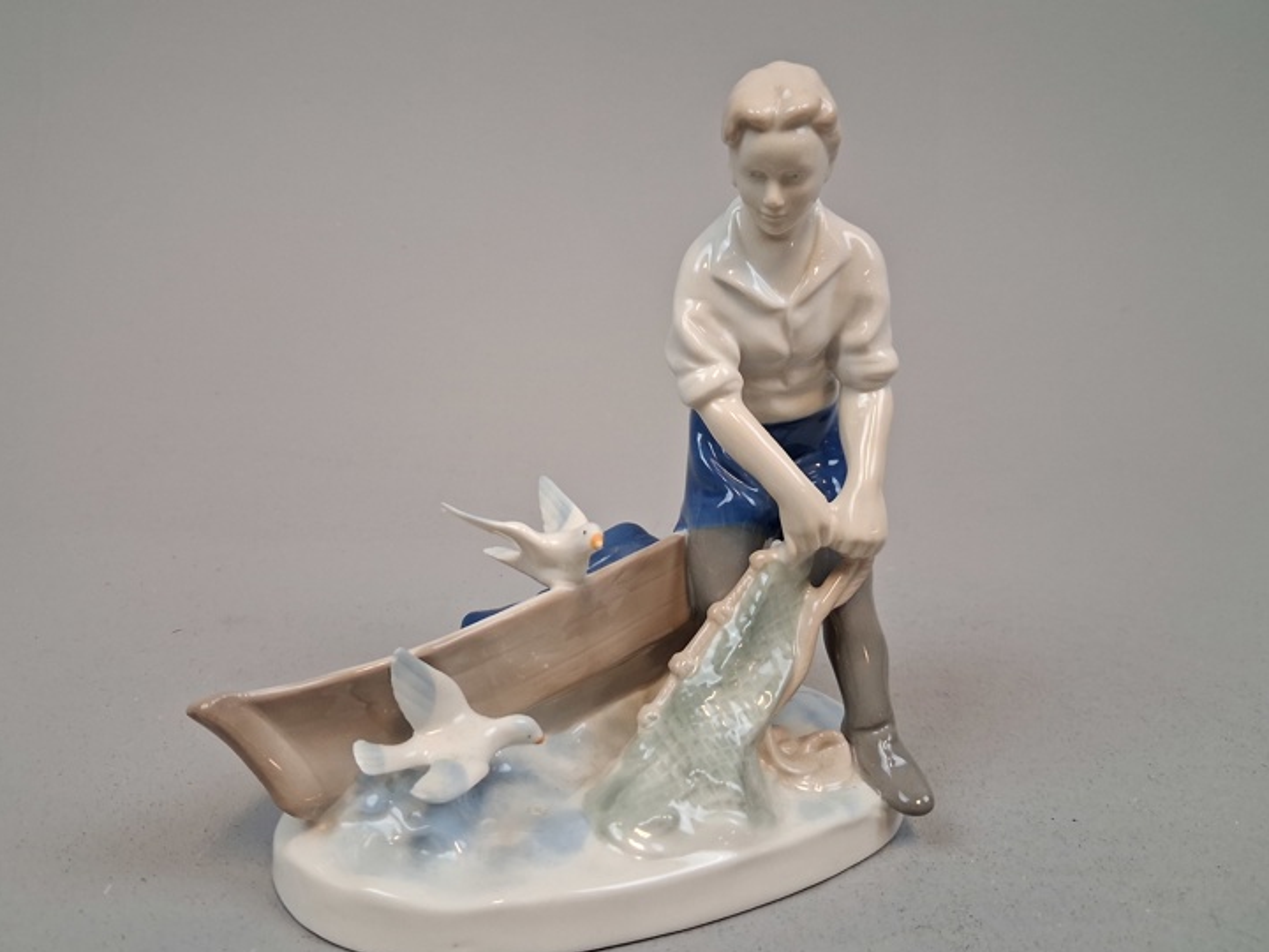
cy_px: 472
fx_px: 1100
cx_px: 582
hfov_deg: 59.9
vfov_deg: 46.8
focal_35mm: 30
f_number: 1.8
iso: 320
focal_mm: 4
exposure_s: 1/100
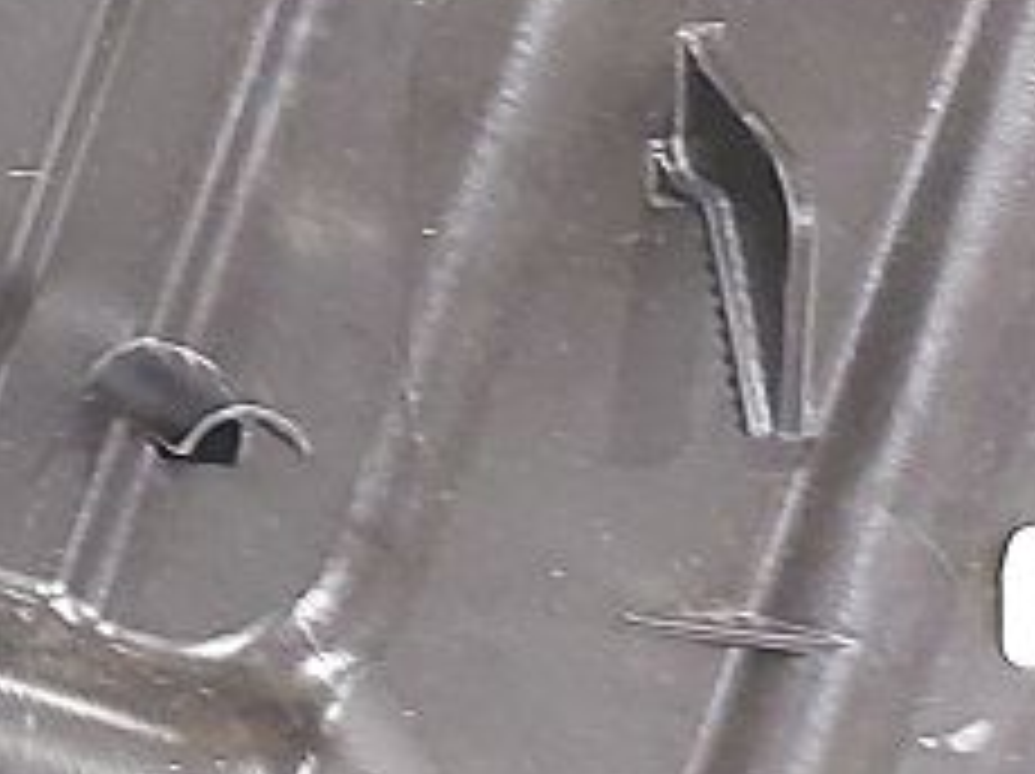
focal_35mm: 145
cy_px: -752
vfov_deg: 9.6
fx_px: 4331
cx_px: -1640
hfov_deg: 11.0
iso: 200
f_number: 1.8
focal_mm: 5.23
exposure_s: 1/33
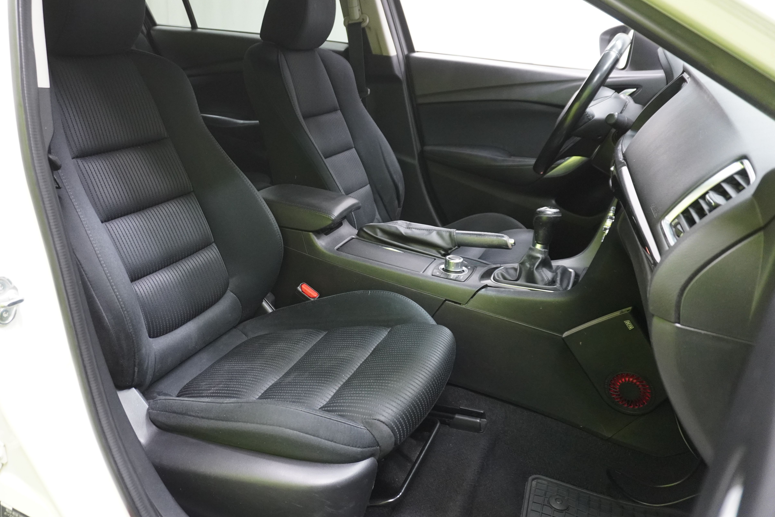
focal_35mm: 30
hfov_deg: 61.3
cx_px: 305
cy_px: 218
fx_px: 646
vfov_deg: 43.5
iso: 1600
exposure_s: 1/30
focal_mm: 16
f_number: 3.5
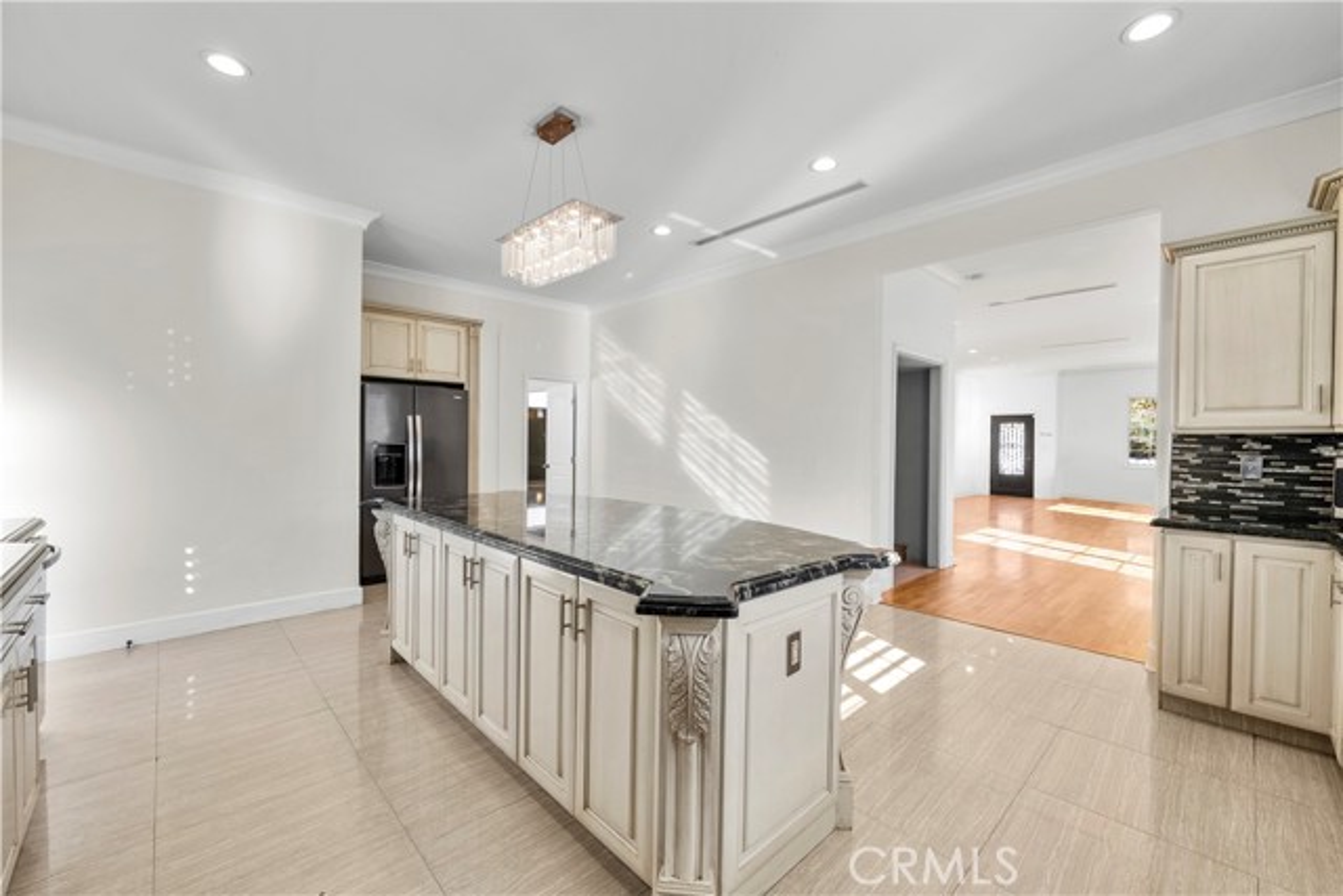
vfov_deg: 81.2
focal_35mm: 14
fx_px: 522
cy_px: 448
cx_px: 672
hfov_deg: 104.2
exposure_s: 1/8
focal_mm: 14
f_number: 9
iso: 250
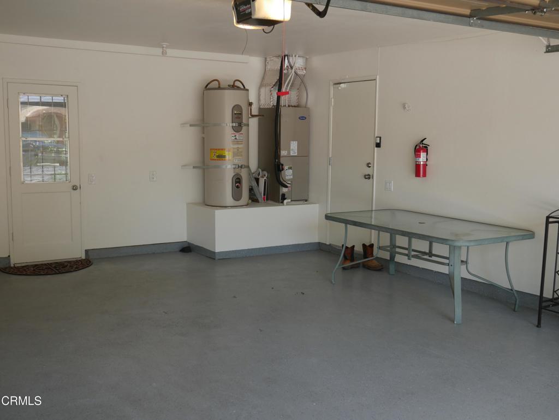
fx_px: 646
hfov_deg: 46.8
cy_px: 210
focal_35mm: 40
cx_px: 280
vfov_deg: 36.0
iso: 200
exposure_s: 1/80
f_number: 4.4
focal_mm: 20
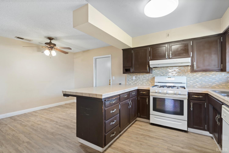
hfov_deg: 96.7
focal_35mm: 16
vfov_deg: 73.7
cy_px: 76
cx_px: 114
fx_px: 102
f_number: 11
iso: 1250
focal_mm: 16
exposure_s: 1.3
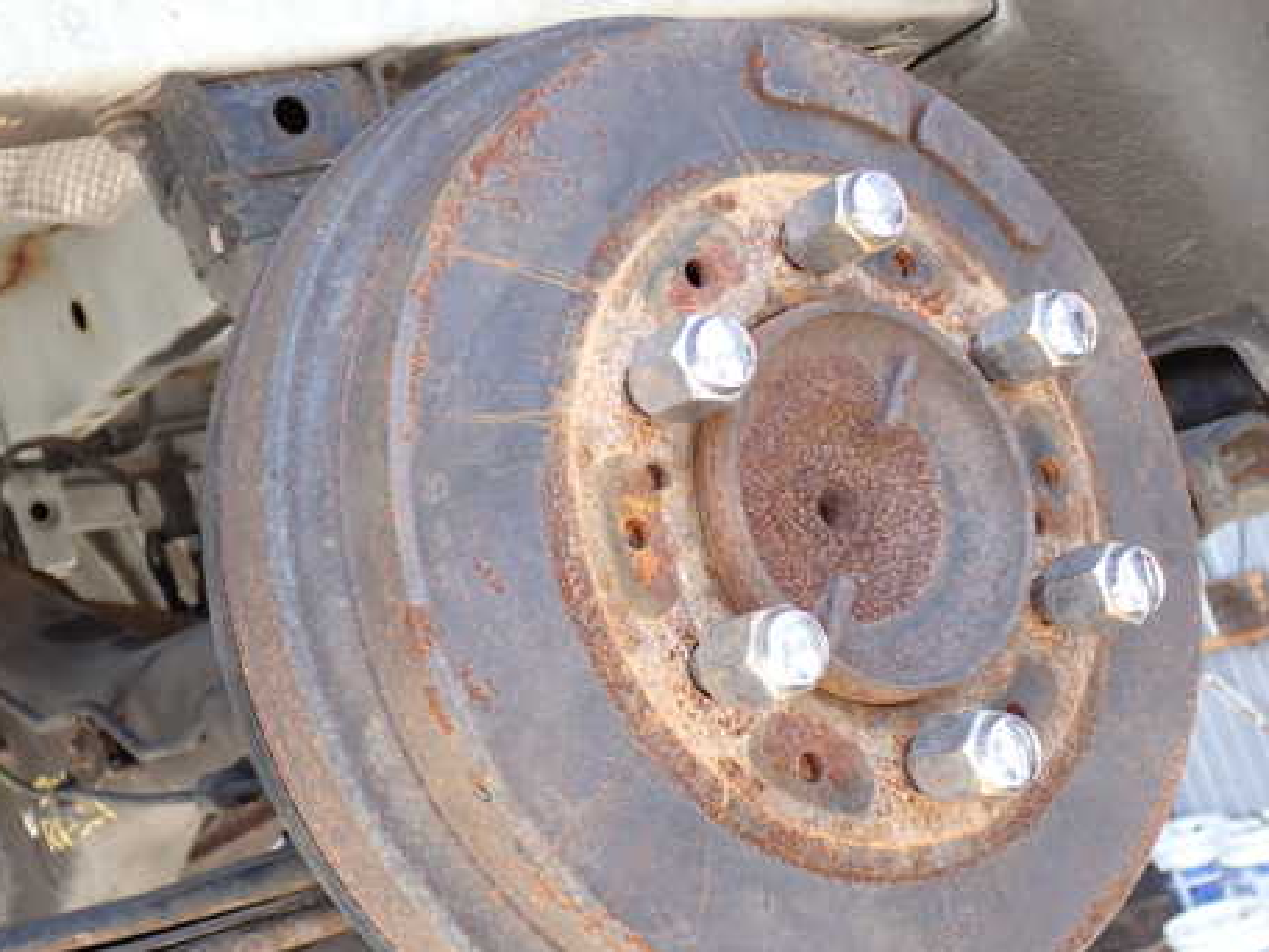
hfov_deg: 38.0
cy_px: 537
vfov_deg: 29.1
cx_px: 506
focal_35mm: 50
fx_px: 1833
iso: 100
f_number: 2.7
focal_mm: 6.83
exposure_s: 1/100
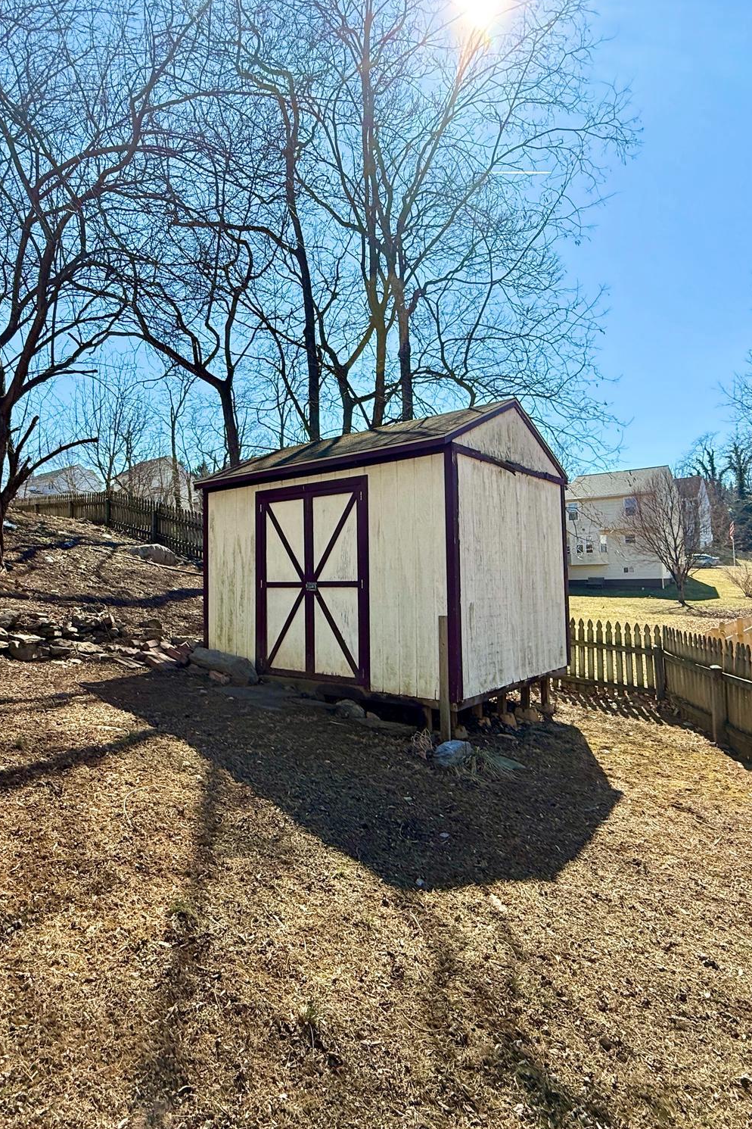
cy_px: 551
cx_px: 318
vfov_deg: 84.0
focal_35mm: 20
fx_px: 627
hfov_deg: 61.6
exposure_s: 1/1399
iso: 50
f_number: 2.2
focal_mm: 2.22
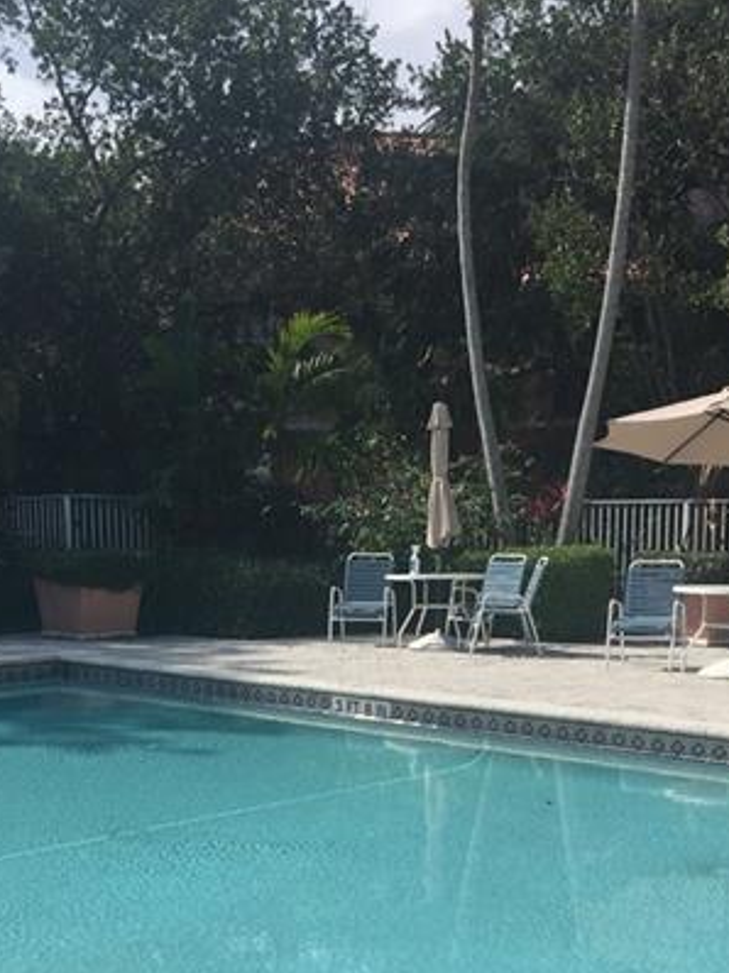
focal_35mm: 56
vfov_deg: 32.9
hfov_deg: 26.1
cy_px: 841
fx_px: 1574
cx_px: 374
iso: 32
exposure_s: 1/2825
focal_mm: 4.15
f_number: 2.2
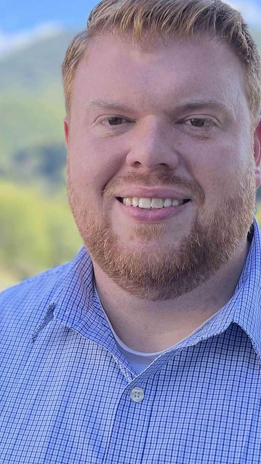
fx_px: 430
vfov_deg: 56.5
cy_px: 207
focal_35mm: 35
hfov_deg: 33.5
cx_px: 170
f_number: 1.6
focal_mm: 4.2
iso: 50
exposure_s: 1/734
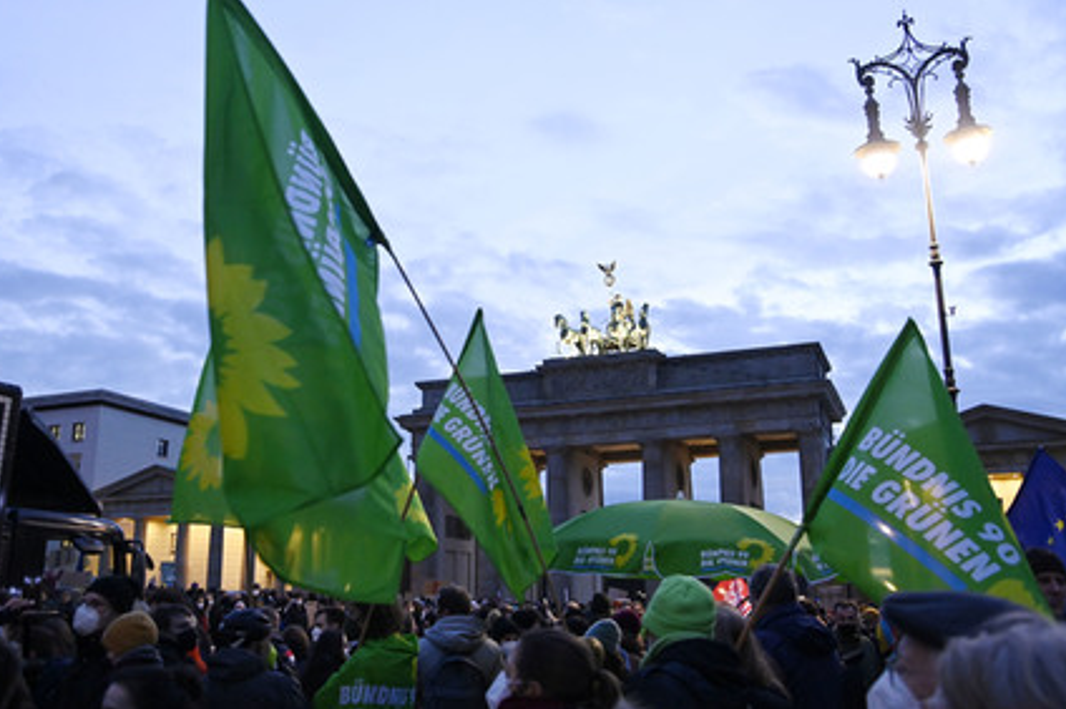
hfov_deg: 55.8
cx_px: 509
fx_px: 1006
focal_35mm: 34
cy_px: 334
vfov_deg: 38.8
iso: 6400
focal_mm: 32
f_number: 5
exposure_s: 1/125
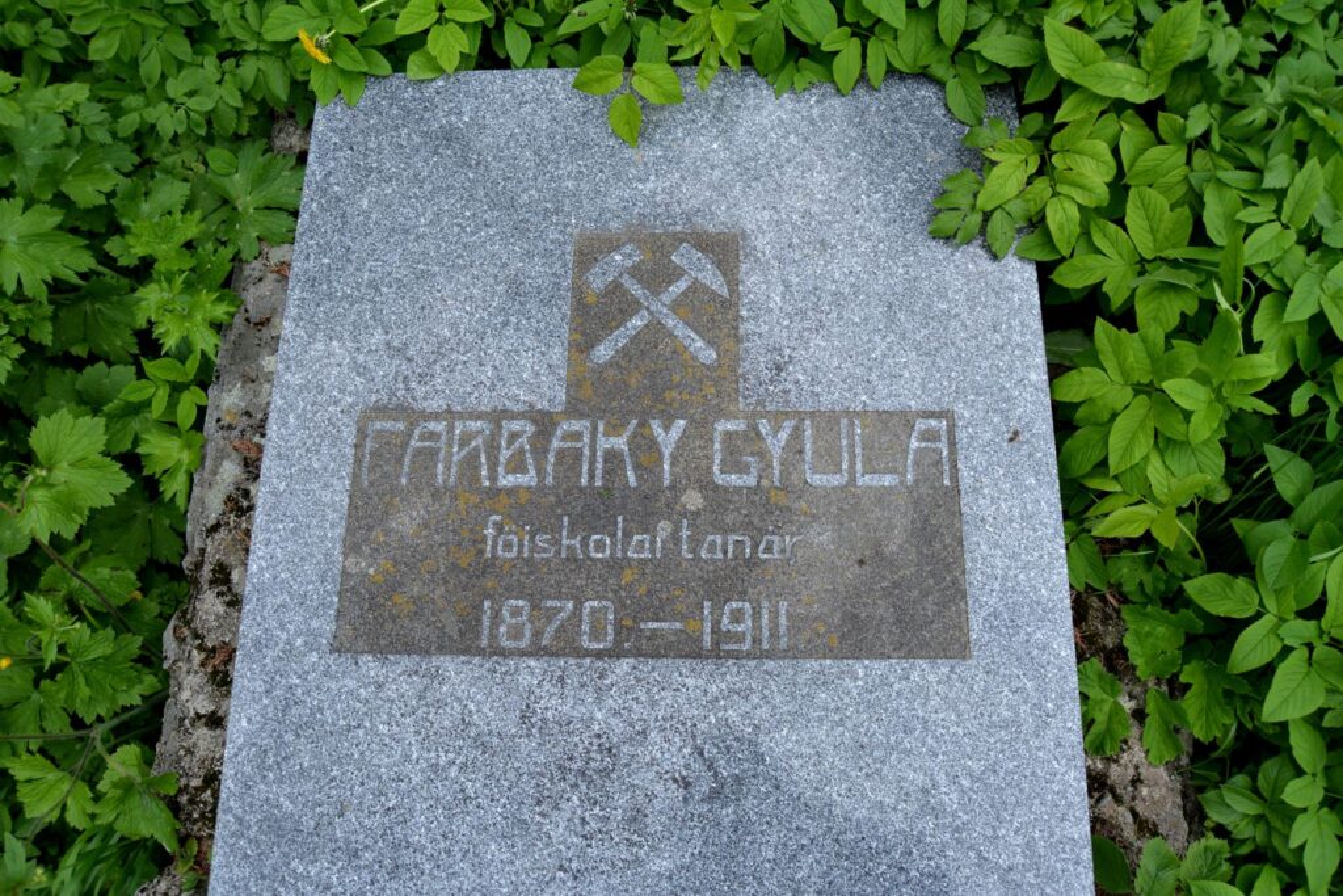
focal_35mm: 27
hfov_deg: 67.4
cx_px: 672
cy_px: 448
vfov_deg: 47.9
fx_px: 1007
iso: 100
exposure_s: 1/125
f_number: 5.6
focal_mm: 18
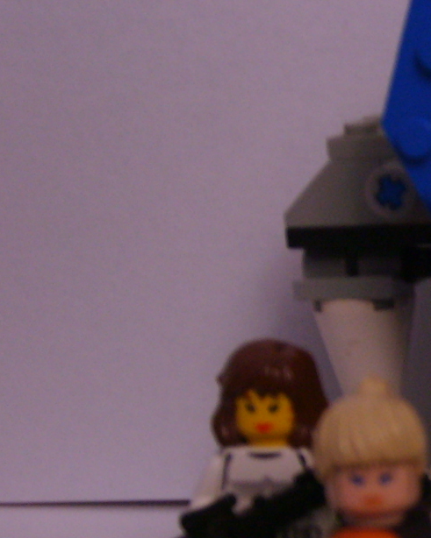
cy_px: 395
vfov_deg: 21.3
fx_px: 1419
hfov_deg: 16.0
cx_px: 627
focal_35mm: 89
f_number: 2.8
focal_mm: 5.8
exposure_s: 1/30
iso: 100
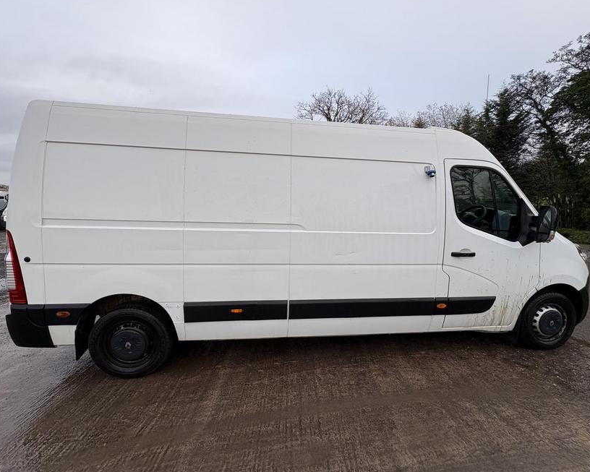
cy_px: 233
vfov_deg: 84.0
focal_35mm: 15
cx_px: 292
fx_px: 262
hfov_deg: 96.8
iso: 40
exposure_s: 1/99
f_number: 2.2
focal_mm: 2.22
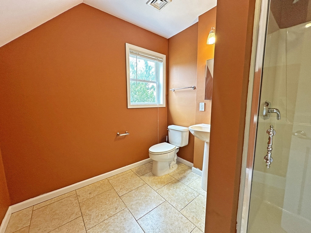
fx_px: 126
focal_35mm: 14
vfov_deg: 85.7
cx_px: 156
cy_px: 116
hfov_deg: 102.1
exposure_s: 1/120
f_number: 2.2
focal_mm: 2.22
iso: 125
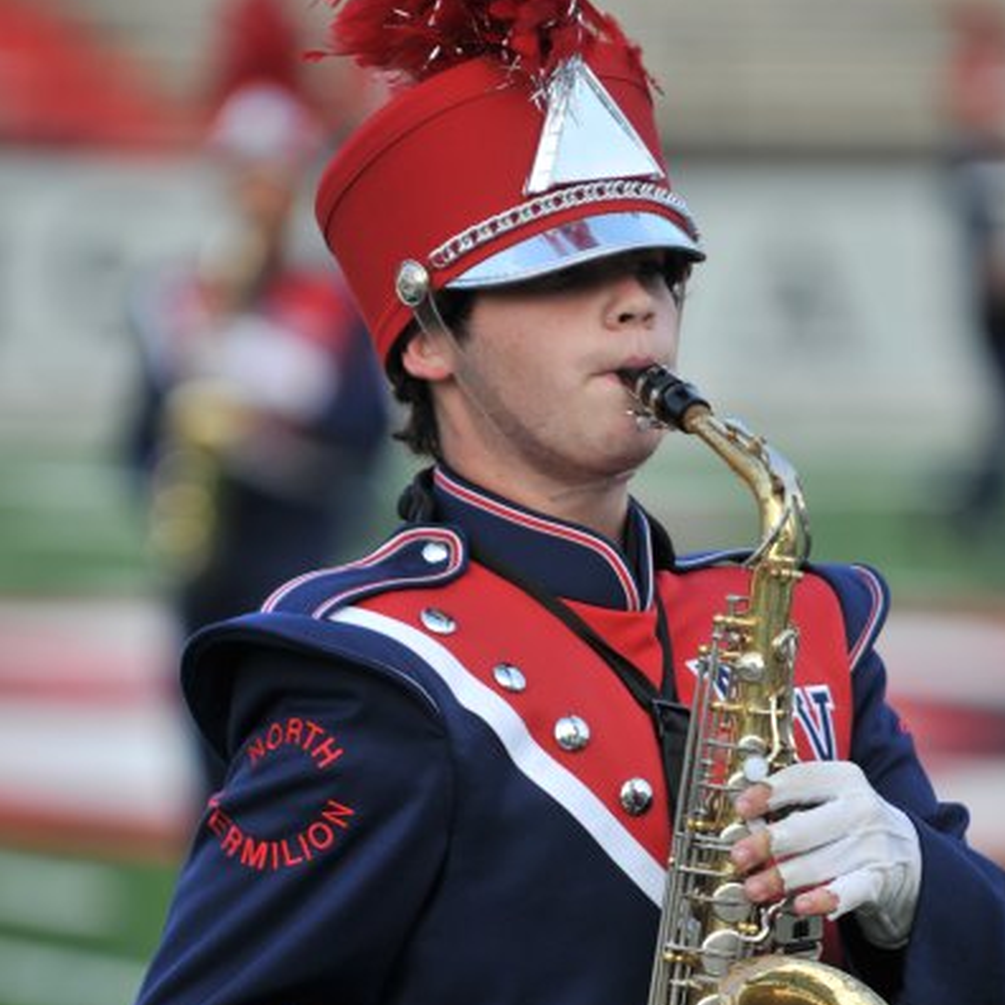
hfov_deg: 4.5
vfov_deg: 4.5
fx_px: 12679
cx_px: 504
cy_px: 749
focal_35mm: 386
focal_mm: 200
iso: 200
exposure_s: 1/640
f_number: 2.8
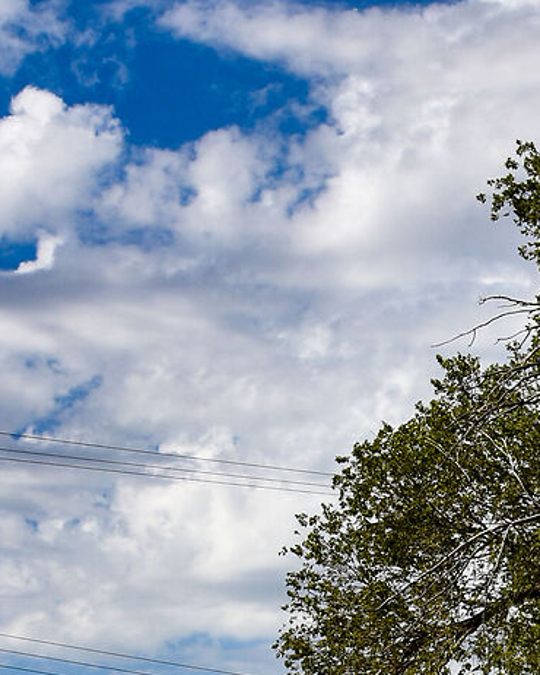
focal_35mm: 117
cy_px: 1121
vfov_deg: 14.8
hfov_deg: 12.5
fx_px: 2336
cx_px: 803
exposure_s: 1/250
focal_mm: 24
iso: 160
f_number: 11
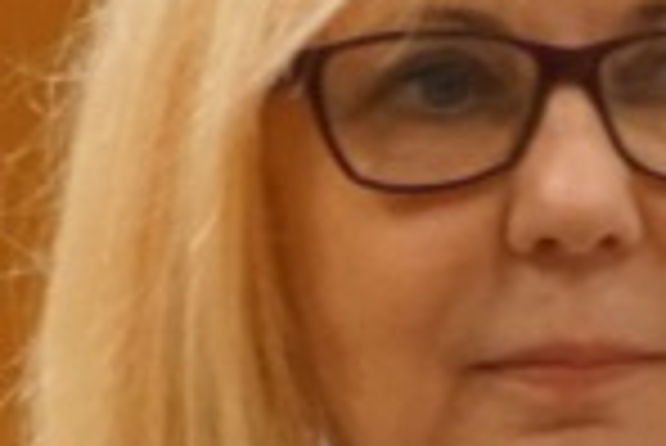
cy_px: 1002
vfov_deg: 1.0
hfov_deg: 1.5
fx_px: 26277
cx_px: 594
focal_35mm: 1419
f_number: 5.6
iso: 3200
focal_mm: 140
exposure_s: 1/80
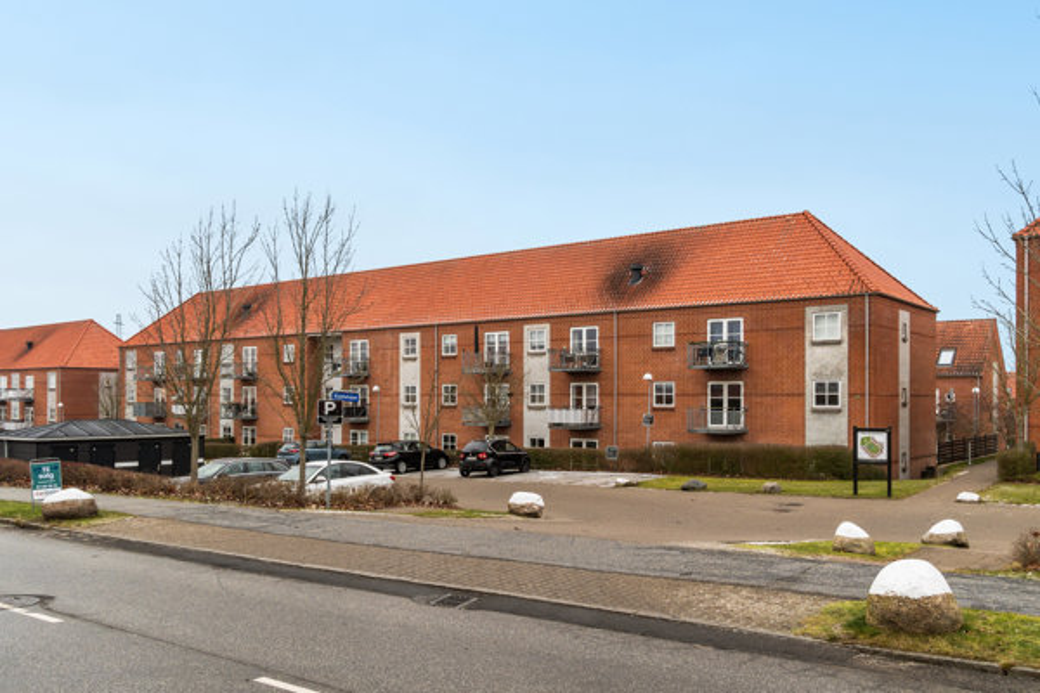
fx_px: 867
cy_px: 346
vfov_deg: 43.6
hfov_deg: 61.9
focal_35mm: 30
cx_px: 520
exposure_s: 1/25
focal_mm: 20
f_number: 8
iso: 200
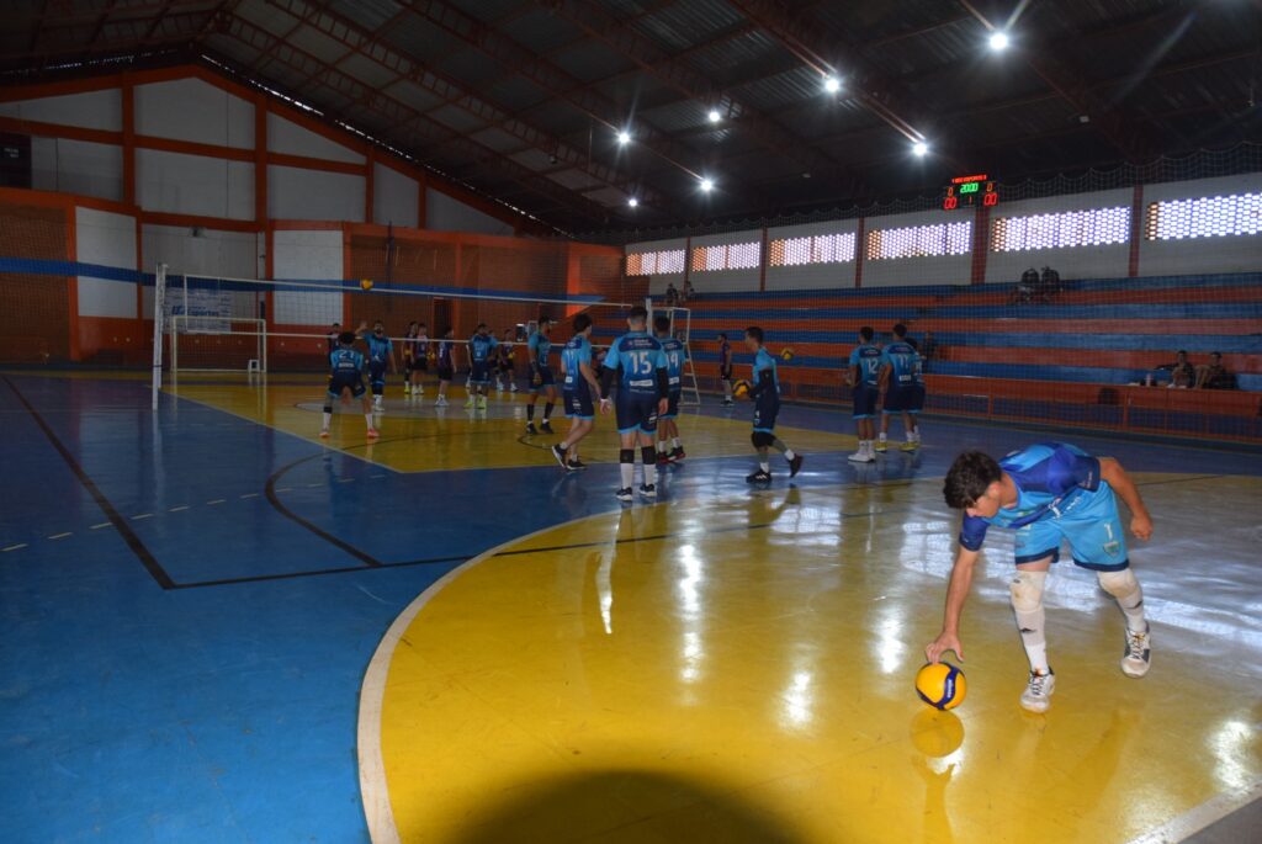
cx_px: 631
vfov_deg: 48.0
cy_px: 422
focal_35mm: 27
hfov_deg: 67.3
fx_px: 947
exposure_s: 1/100
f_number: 5
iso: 800
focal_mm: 18
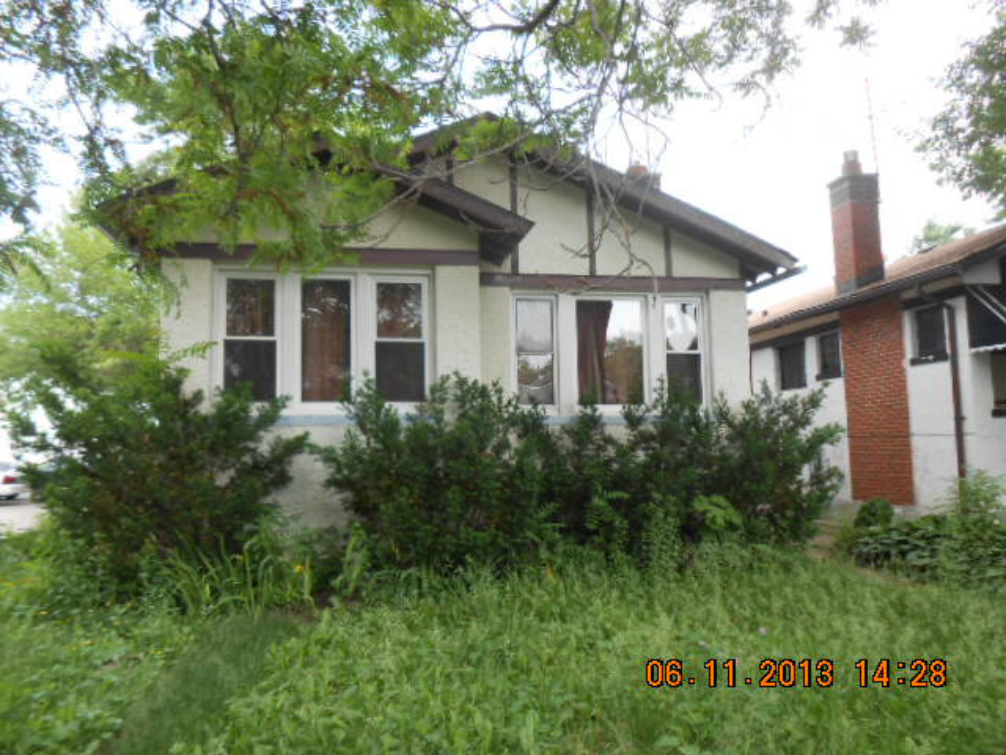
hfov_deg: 67.3
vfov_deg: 53.1
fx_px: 756
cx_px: 503
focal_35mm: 26
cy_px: 378
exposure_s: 1/125
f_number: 3.5
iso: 80
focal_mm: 4.6
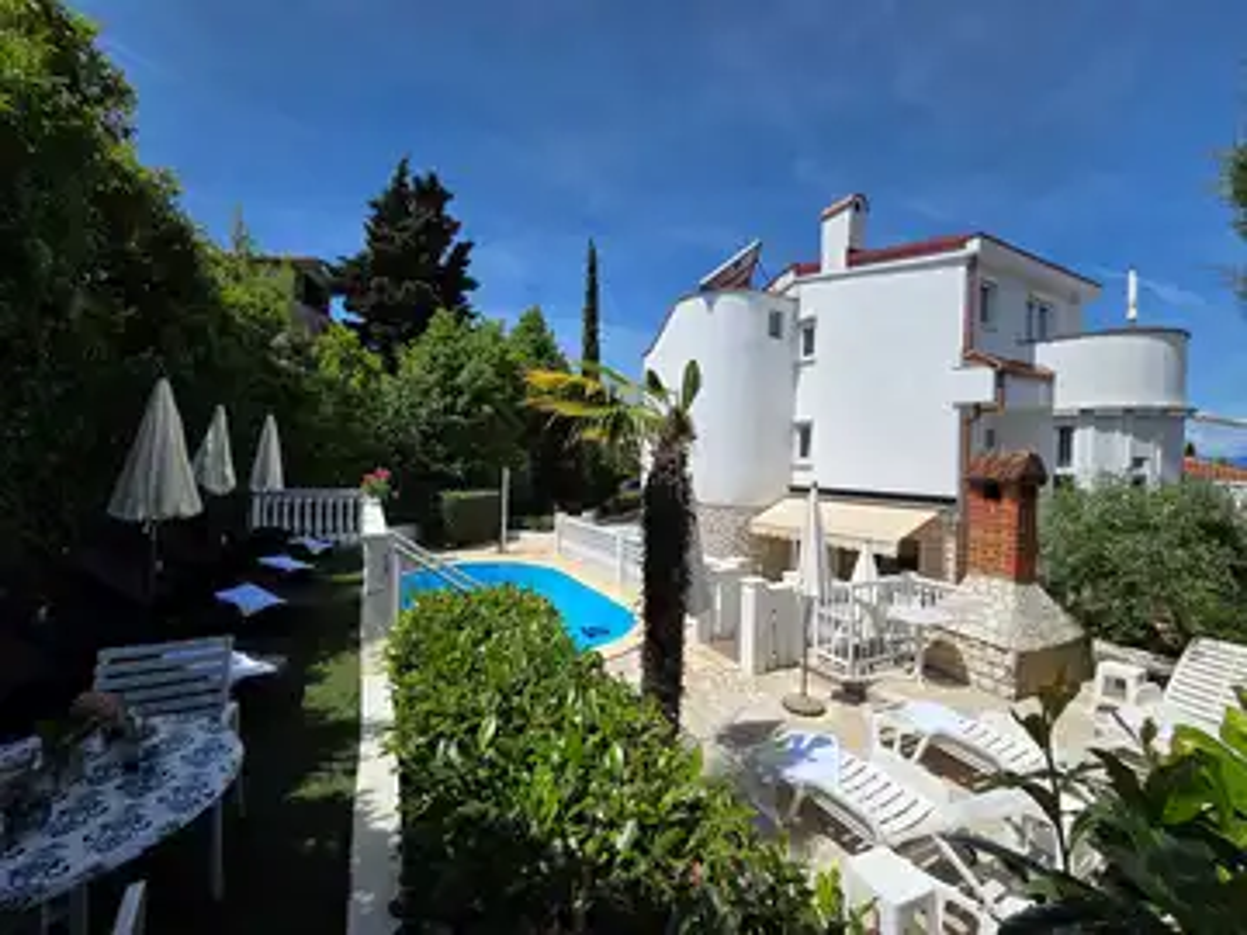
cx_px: 624
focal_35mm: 13
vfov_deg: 89.9
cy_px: 468
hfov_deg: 106.2
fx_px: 468
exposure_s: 1/2890
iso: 50
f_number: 2.2
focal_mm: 2.2
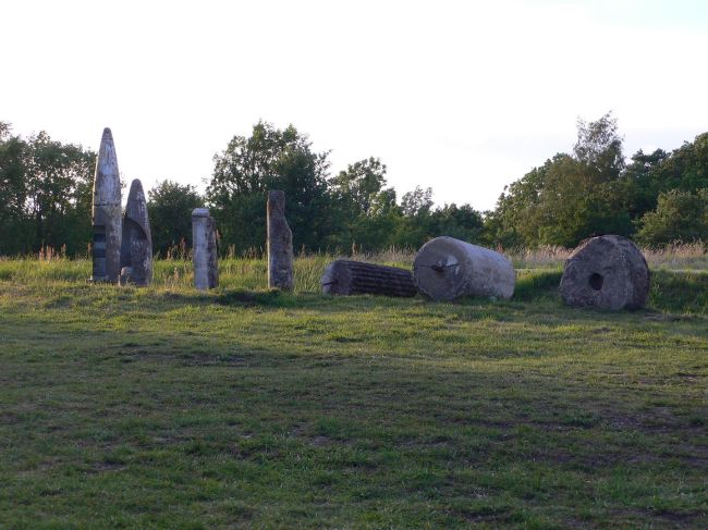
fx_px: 1390
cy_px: 265
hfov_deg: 28.6
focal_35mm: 68
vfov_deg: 21.6
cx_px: 354
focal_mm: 12.5
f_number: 3.6
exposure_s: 1/100
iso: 100
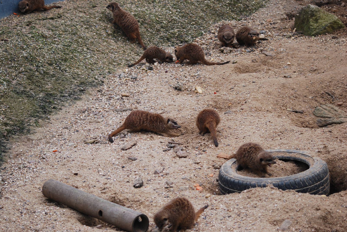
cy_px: 116
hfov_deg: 17.5
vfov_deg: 11.7
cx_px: 174
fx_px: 1129
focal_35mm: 117
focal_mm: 78
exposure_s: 1/250
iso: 200
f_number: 4
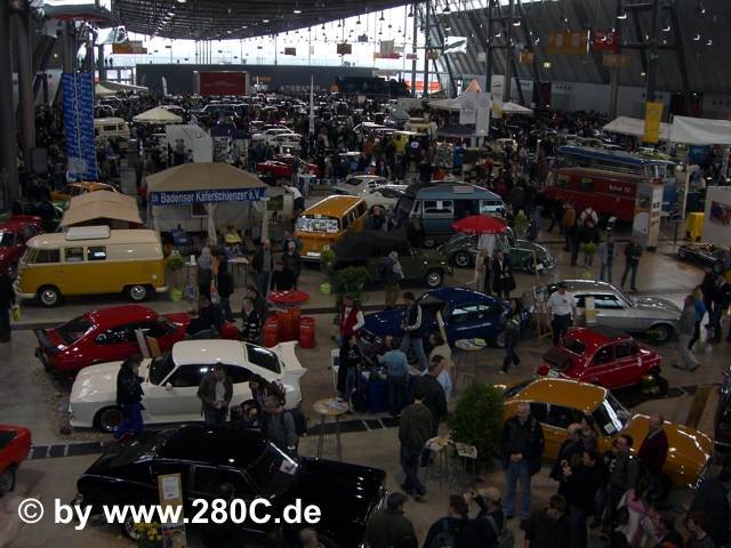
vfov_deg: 37.7
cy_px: 274
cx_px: 366
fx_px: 802
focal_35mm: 38
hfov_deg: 49.0
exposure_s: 1/60
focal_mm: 6.2
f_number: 2.7
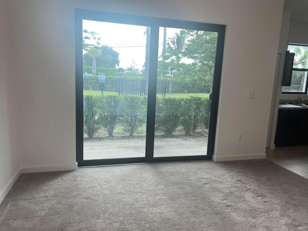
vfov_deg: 53.1
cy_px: 116
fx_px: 231
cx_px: 154
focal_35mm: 26
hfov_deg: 67.3
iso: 32
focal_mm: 5.7
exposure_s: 1/120
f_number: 1.5
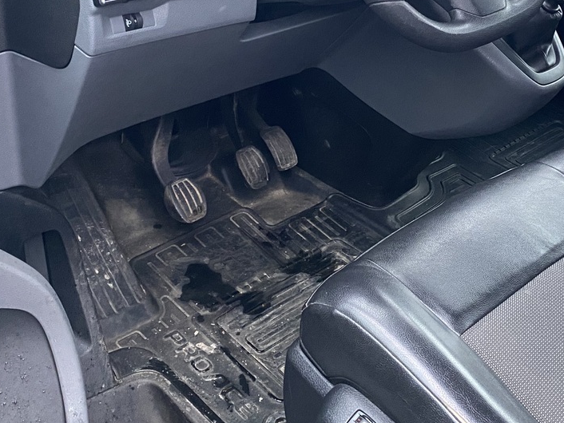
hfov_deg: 35.6
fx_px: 864
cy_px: 97
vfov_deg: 27.1
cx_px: 400
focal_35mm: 53
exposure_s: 1/44
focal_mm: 4.25
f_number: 1.8
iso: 500
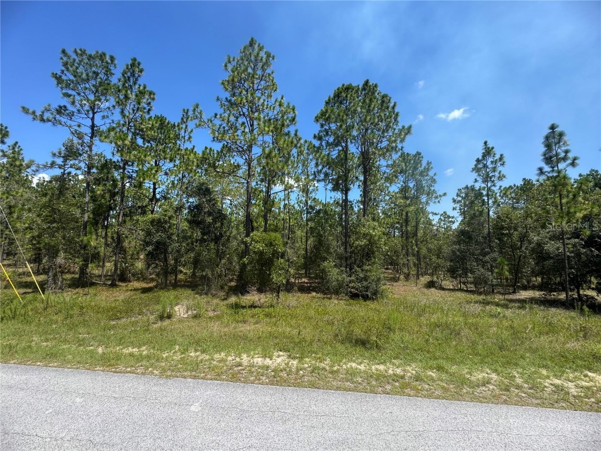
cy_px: 226
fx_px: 243
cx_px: 300
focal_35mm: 14
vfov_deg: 85.7
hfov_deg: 102.1
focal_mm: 2.22
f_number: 2.2
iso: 40
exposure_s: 1/796
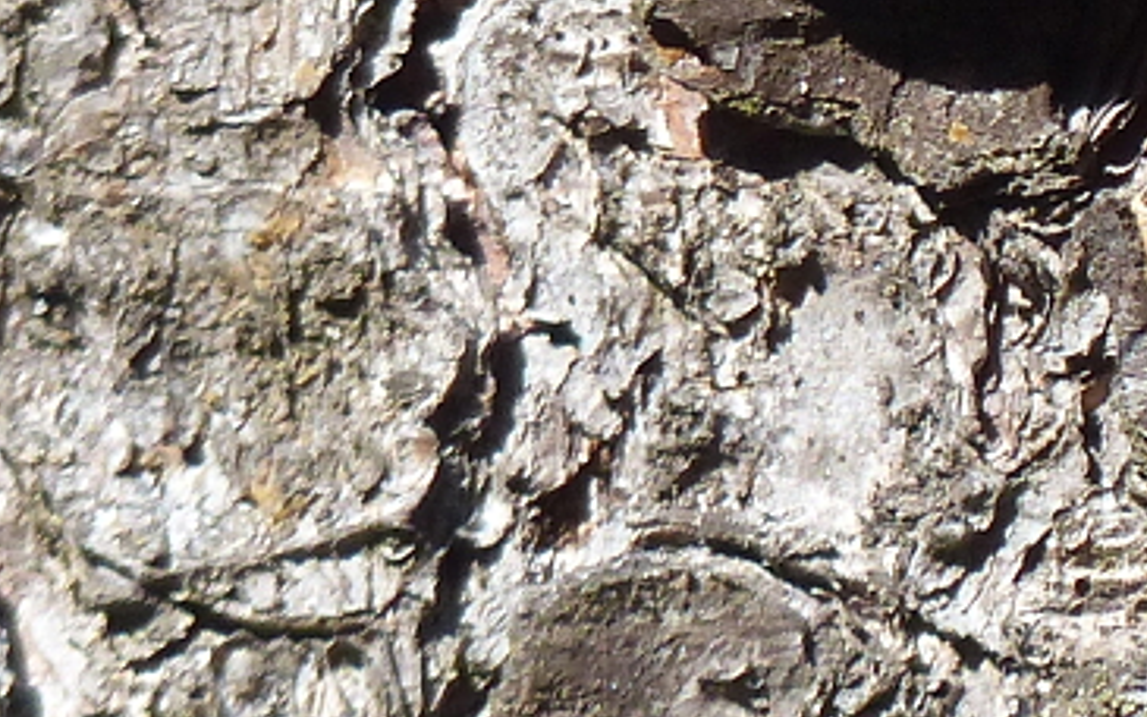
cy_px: -428
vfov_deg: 0.5
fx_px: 81762
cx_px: 1182
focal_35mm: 2616
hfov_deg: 0.8
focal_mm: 108
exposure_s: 1/400
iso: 200
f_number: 4
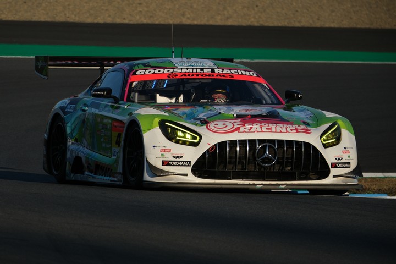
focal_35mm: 900
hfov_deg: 2.3
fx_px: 9899
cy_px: 132
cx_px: 198
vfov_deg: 1.5
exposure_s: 1/1000
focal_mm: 600
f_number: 10
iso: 500
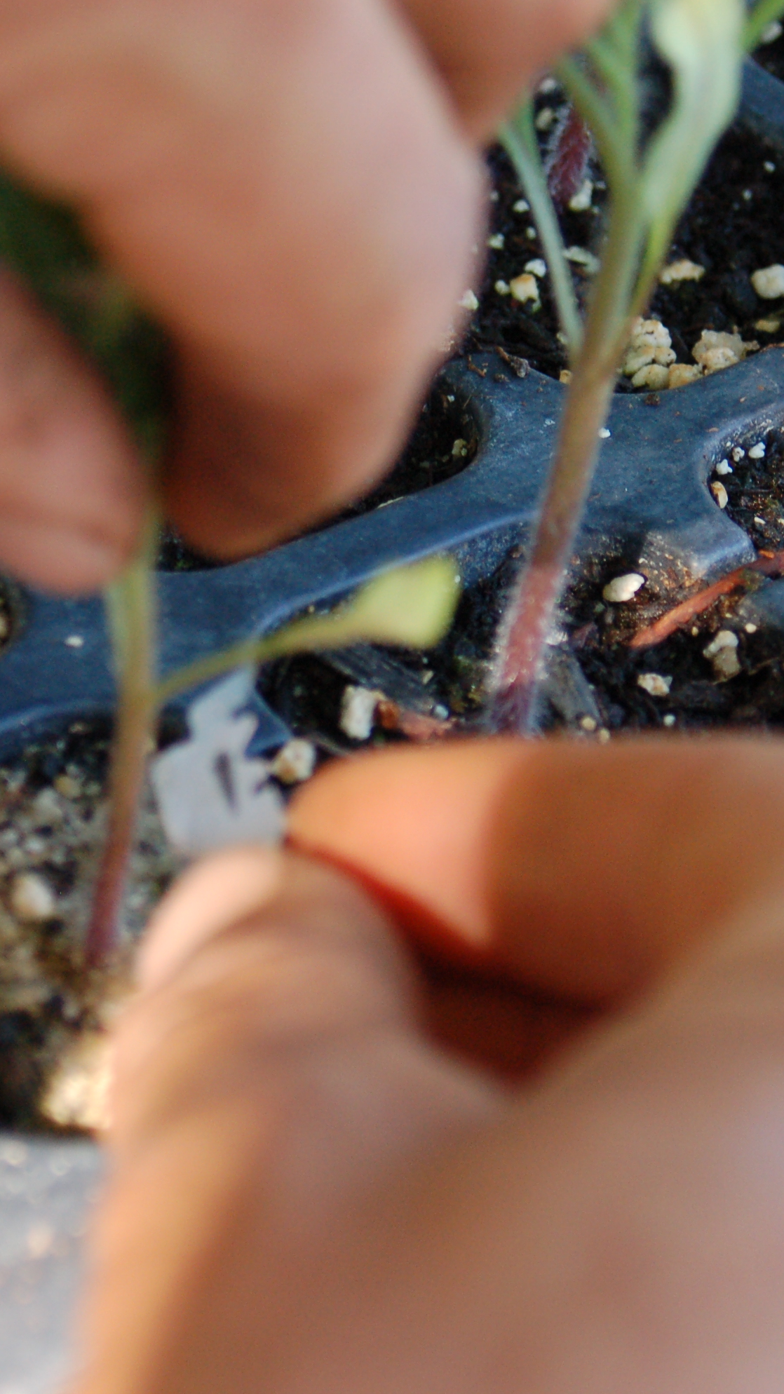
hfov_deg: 6.4
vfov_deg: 11.3
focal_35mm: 190
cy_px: 693
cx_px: 147
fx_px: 7023
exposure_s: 1/100
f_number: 5.6
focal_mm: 80
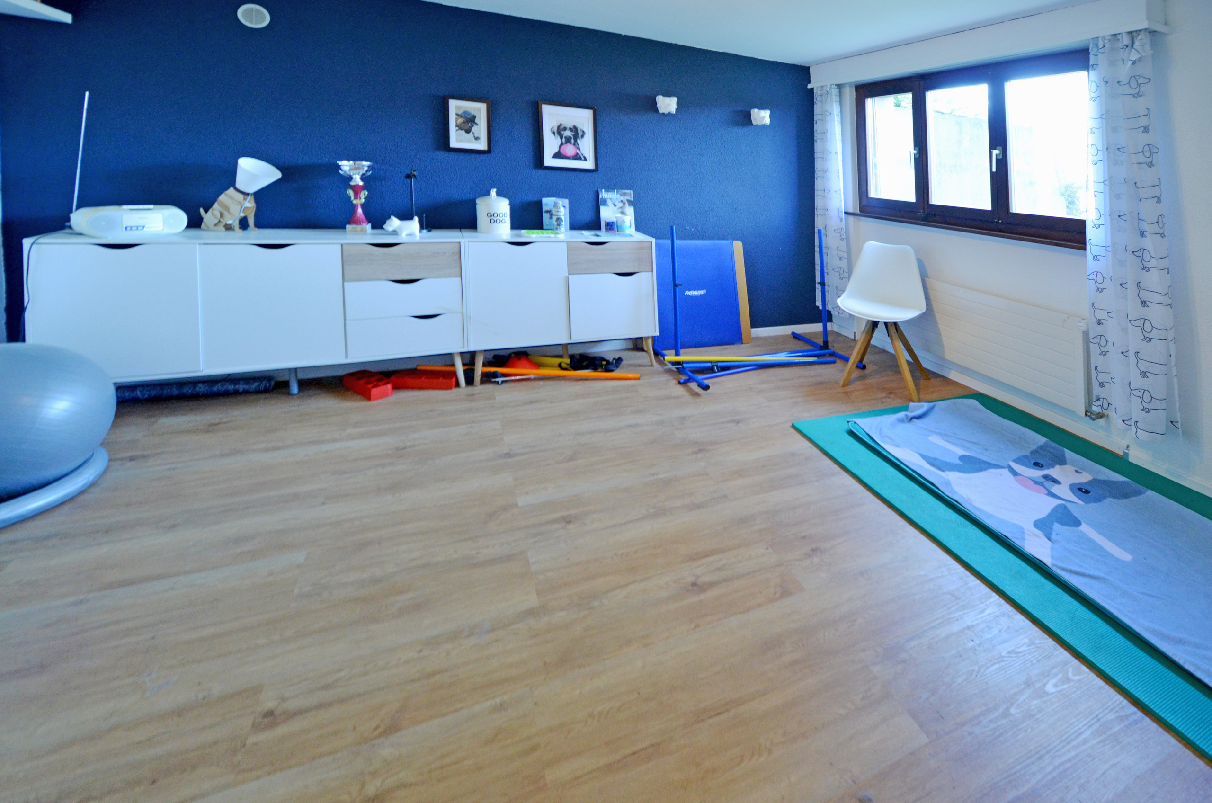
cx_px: 606
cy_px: 402
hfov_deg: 100.5
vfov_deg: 77.1
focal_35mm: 15
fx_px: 504
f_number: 3.5
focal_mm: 10
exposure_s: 1/30
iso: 800
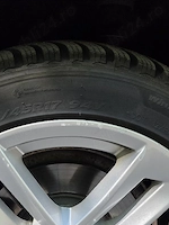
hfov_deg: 31.4
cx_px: 62
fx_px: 299
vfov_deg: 37.2
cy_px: 222
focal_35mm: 46
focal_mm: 6.3
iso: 50
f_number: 1.7
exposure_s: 1/182
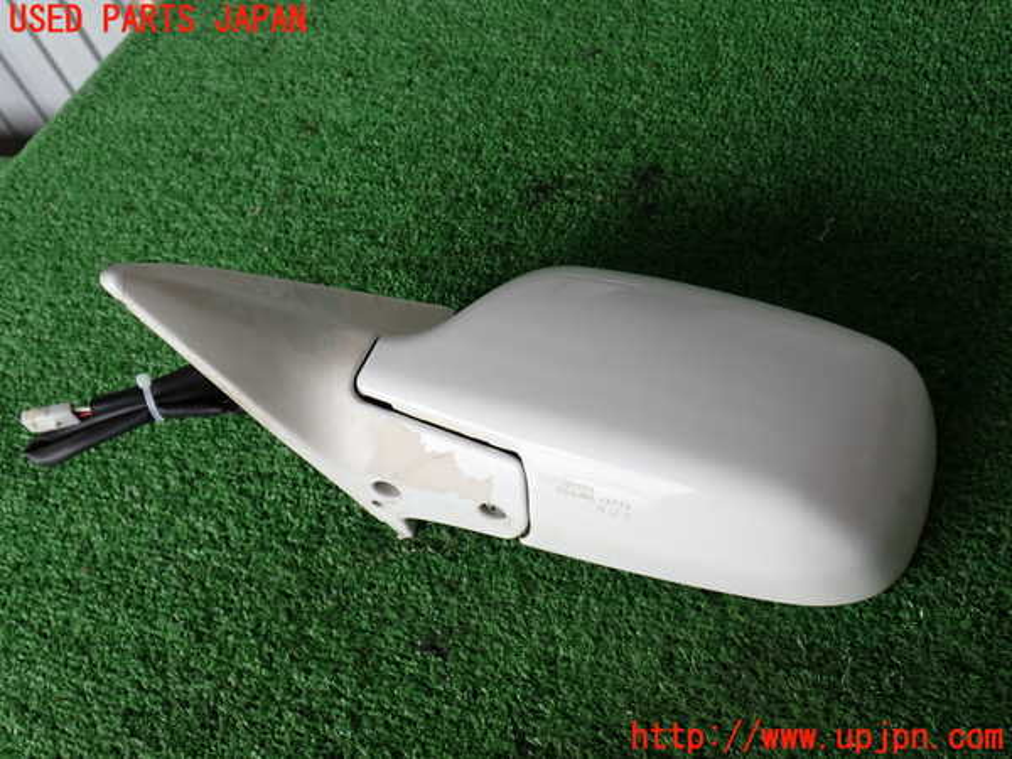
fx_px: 1052
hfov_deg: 51.4
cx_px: 506
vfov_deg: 39.7
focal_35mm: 36
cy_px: 380
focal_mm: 6.37
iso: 100
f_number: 3.5
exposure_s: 1/80
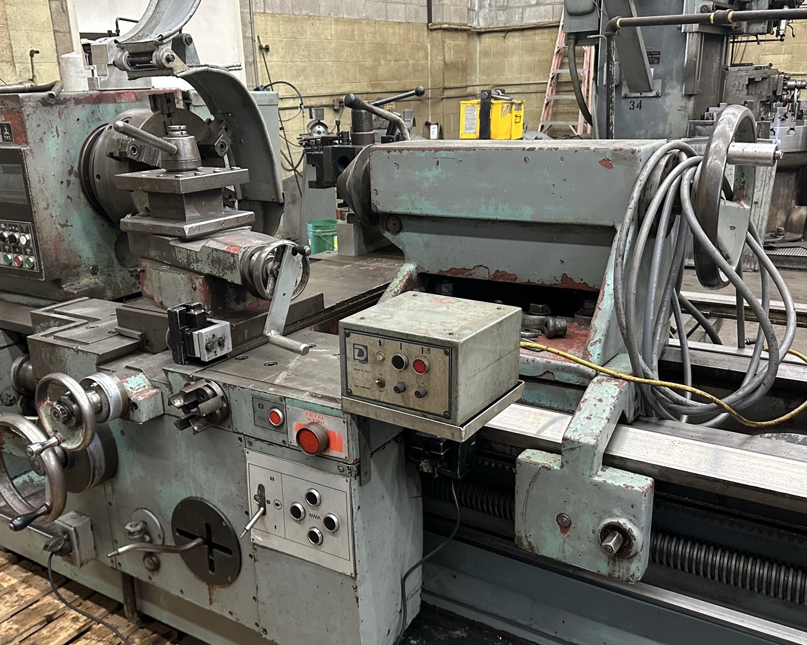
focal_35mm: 33
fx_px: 788
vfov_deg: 44.5
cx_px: 372
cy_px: 353
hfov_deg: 54.2
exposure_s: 1/60
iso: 400
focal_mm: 6.86
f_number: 1.78
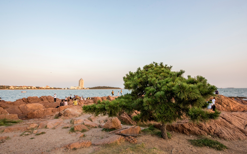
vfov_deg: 71.3
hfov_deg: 97.8
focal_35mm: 16
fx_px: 108
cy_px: 78
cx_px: 121
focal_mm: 15
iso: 320
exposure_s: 1/100
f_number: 11
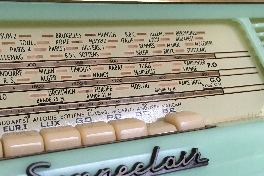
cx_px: 150
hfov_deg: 38.8
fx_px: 374
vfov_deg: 26.5
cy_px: 90
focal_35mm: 51
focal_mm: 4.15
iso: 200
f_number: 2.2
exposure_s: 1/33
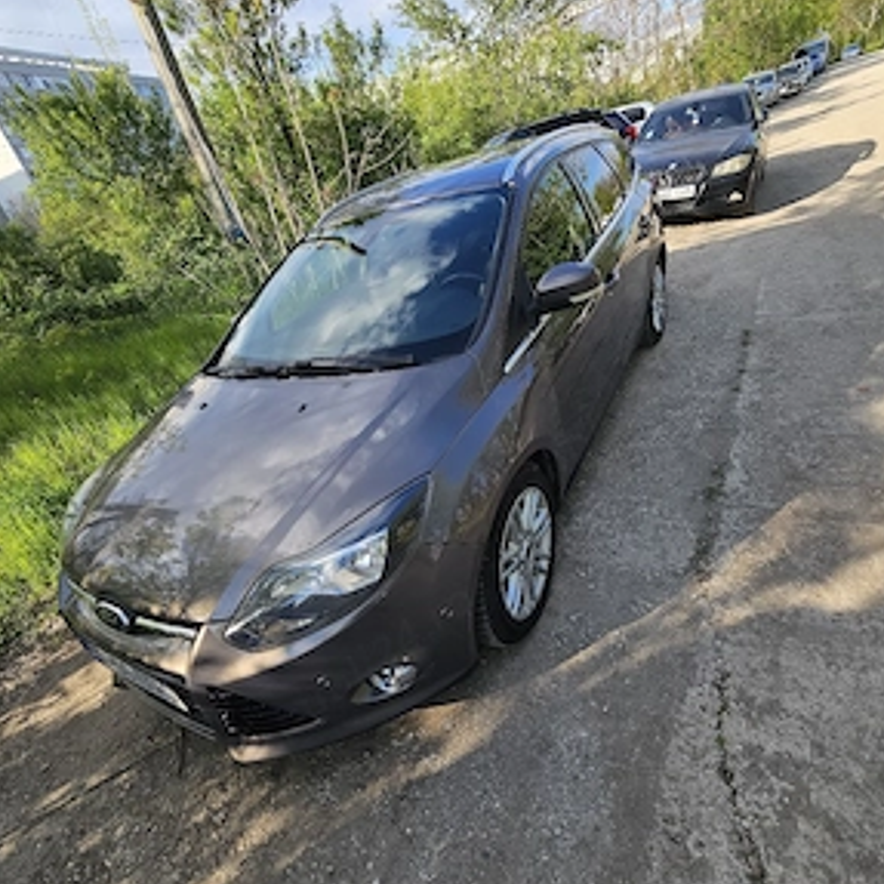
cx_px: 434
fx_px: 462
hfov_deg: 87.4
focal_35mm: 16
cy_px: 459
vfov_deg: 87.4
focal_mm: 2.2
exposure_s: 1/667
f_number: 2.2
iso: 50
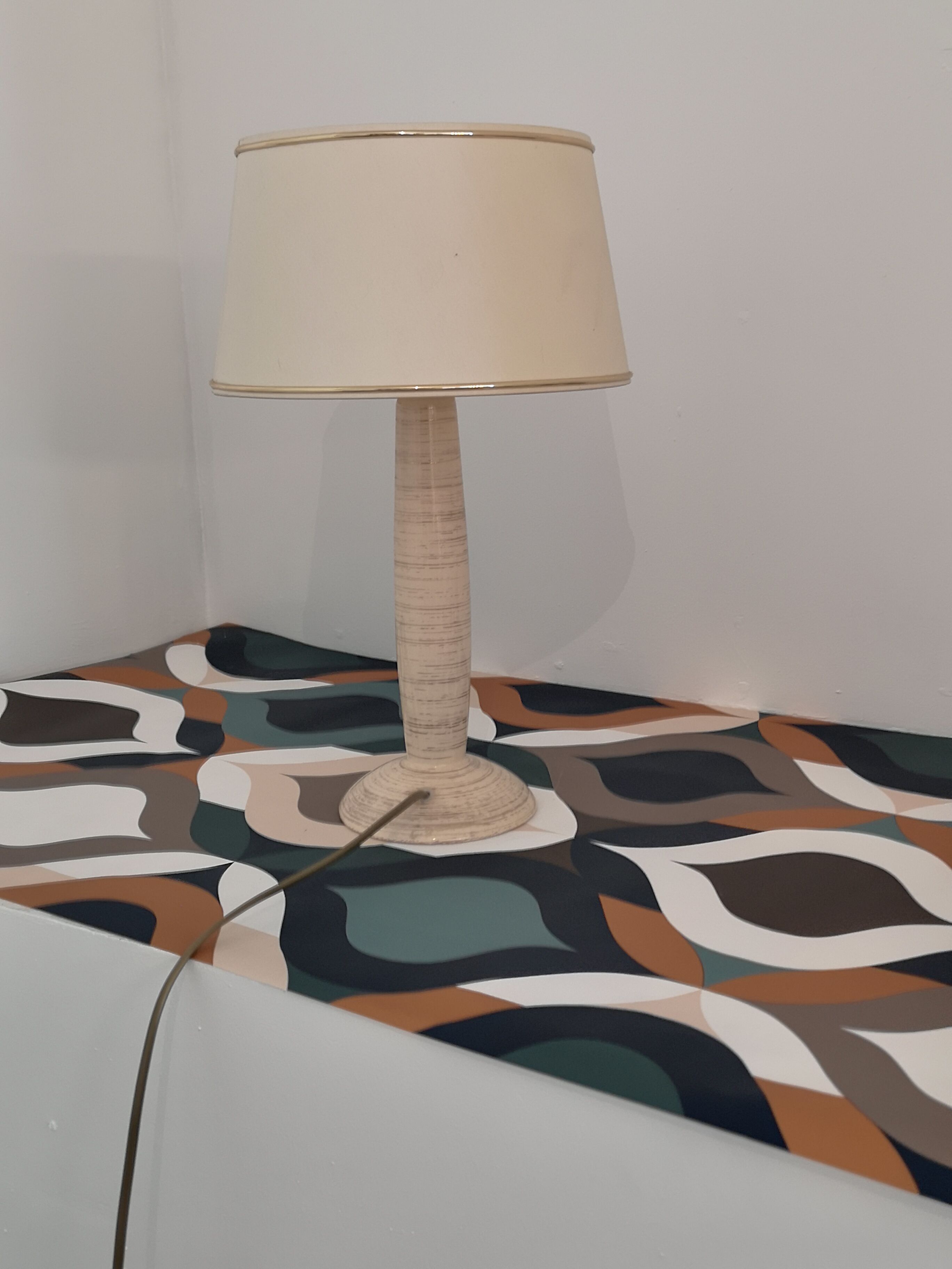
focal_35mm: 40
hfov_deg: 36.0
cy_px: 634
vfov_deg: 46.8
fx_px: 1467
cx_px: 476
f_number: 1.8
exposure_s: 1/33.3
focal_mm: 5.58
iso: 200
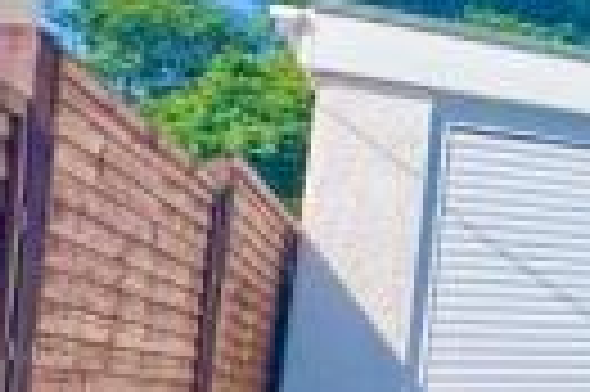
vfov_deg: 20.8
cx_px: 1236
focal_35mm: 65
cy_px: 264
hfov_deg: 18.0
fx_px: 1064
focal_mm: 2.22
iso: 50
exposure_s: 1/6897
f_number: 2.2
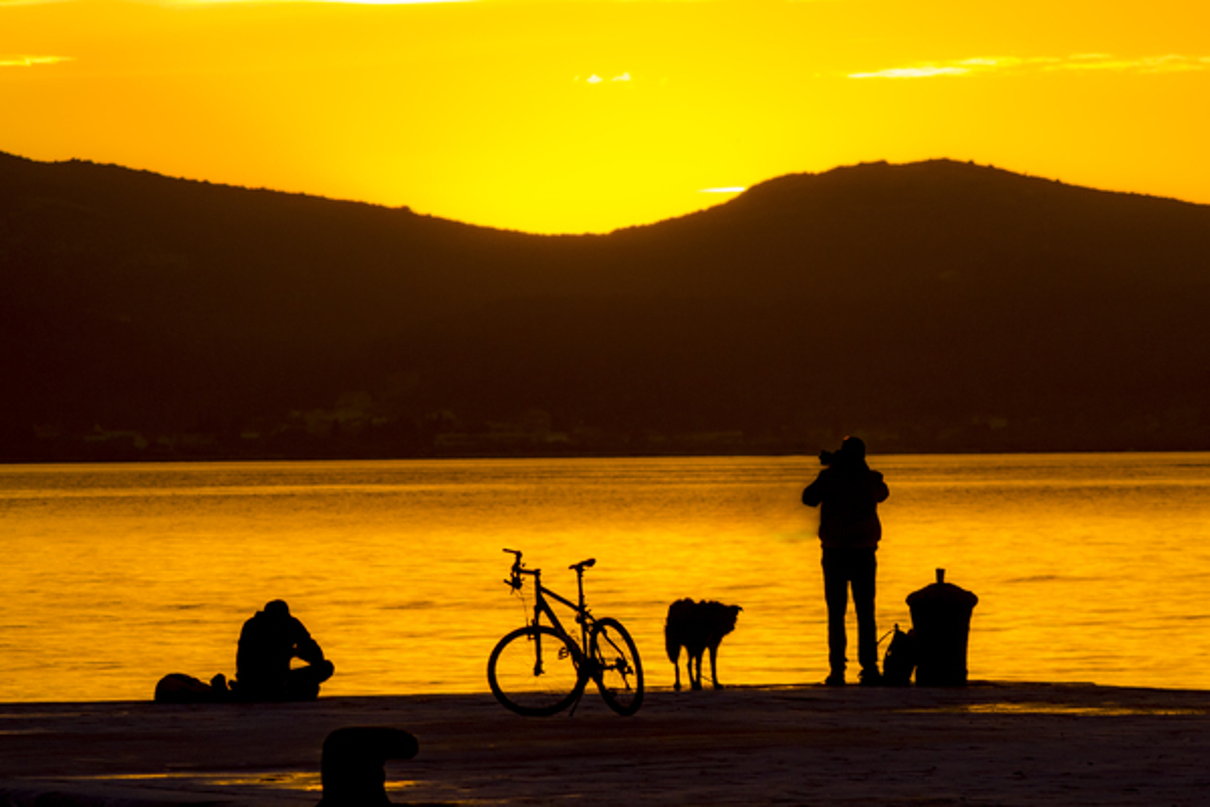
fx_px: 10587
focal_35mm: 315
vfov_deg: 4.4
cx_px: 605
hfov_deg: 6.5
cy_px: 404
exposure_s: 1/200
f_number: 10
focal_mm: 210
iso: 200
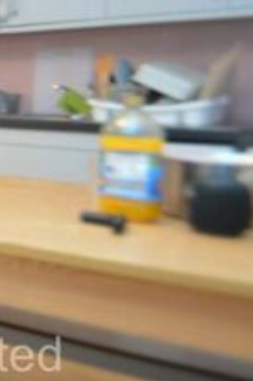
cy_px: 129
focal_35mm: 51
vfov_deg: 38.5
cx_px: -277
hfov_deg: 17.3
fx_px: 538
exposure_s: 1/45
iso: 800
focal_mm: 10
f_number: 3.5
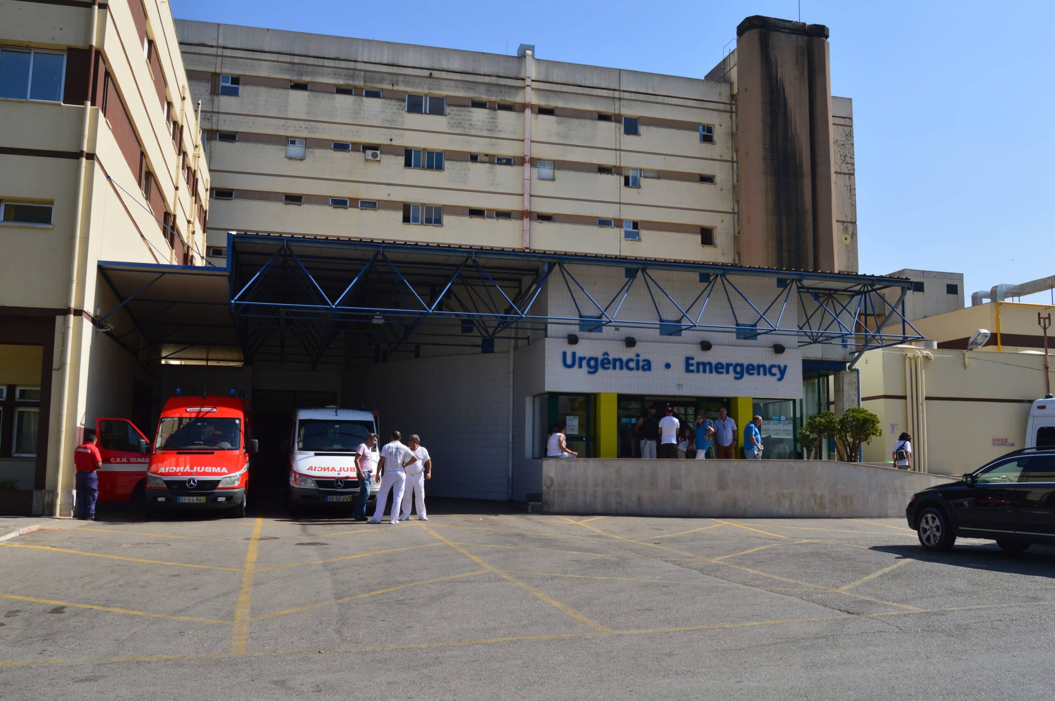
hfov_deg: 57.3
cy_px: 350
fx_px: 966
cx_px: 528
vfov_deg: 39.9
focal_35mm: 33
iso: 320
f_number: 11
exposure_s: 1/500
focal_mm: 22
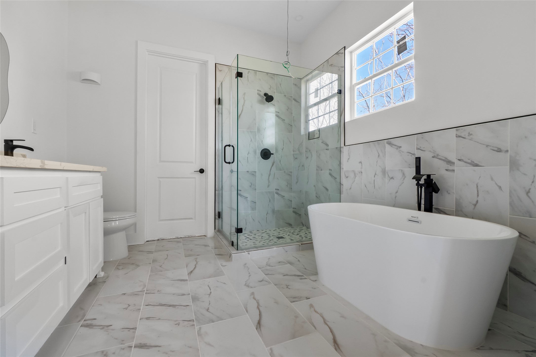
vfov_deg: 77.3
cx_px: 268
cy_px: 178
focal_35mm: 15
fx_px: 223
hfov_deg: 100.4
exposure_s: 1/6
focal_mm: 10
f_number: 9
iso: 1600
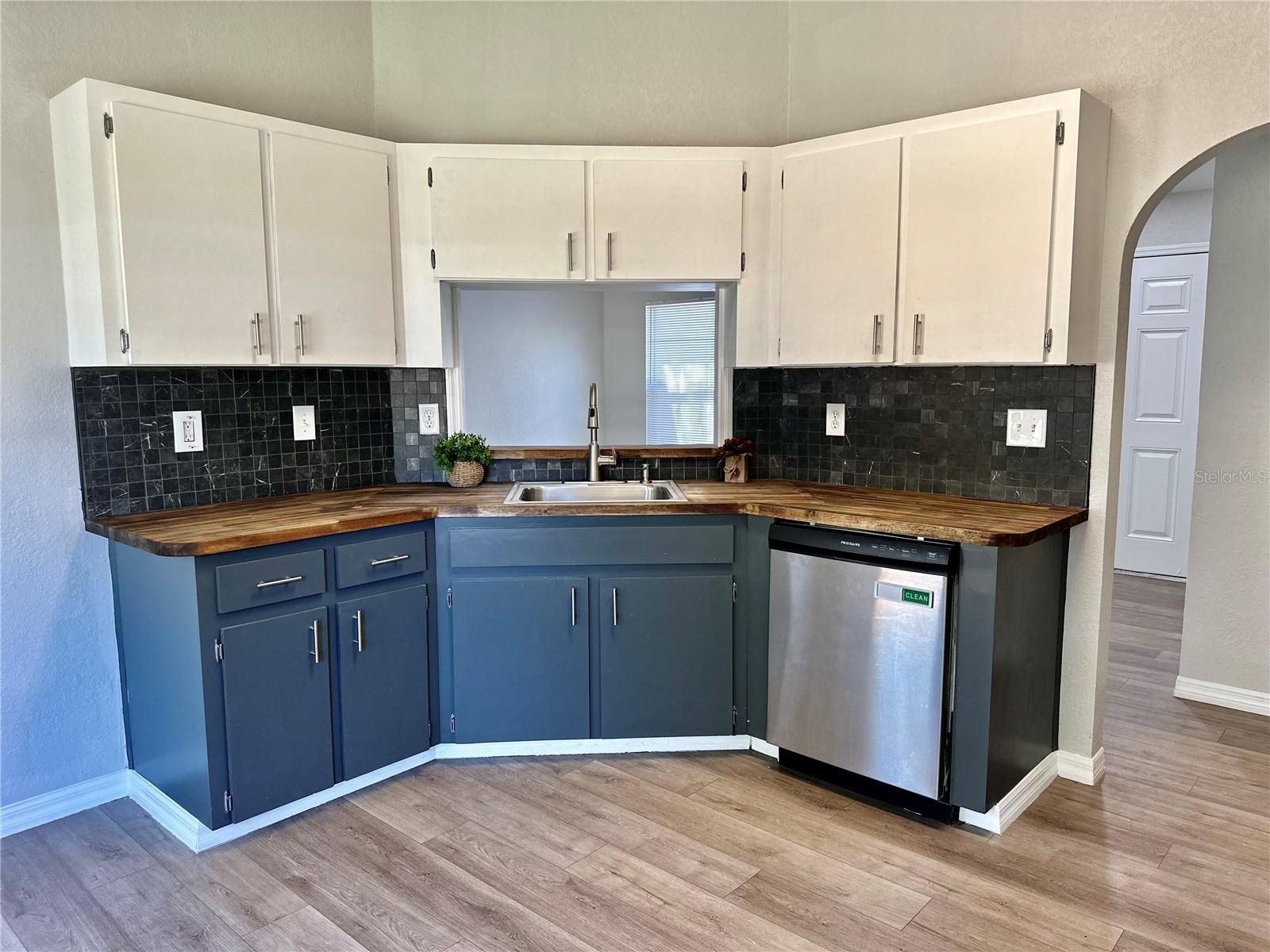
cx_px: 635
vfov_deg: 56.8
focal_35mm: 24
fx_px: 881
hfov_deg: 71.6
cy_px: 476
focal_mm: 6.86
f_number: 1.78
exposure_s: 1/120
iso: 160
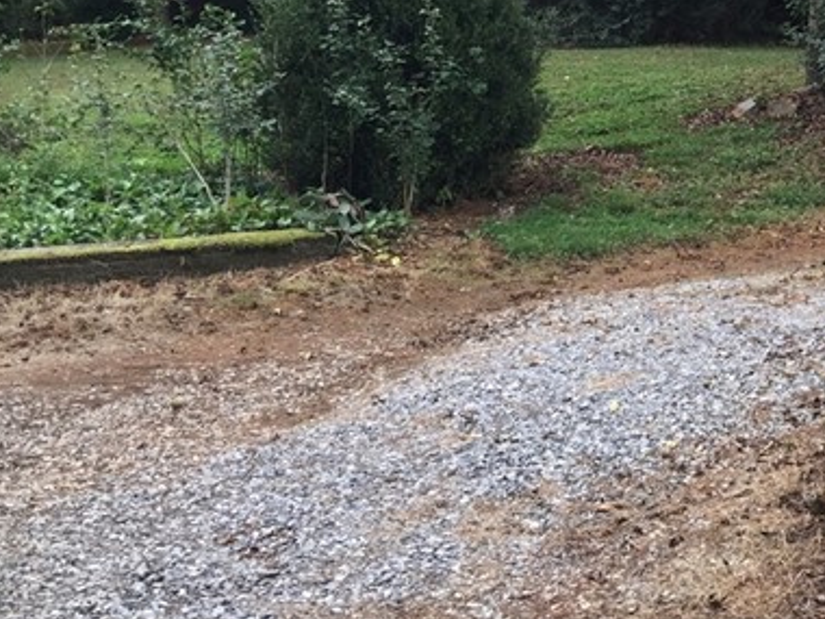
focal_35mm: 61
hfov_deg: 29.6
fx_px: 1454
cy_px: 85
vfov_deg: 23.5
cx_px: 818
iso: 32
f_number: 2.2
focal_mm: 4.15
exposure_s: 1/120
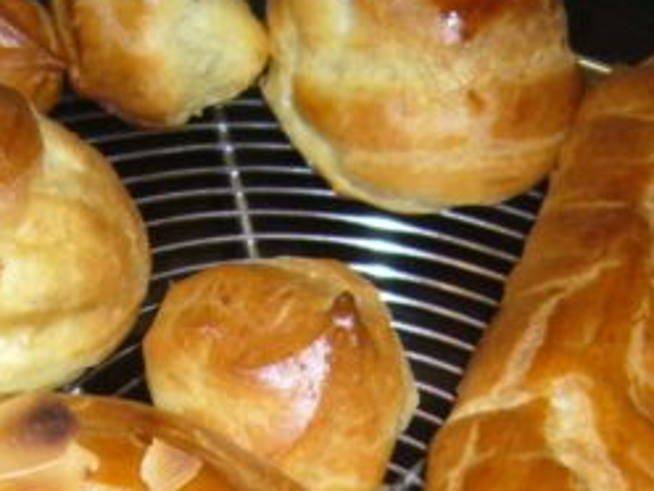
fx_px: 2022
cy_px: 630
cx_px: 277
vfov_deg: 13.4
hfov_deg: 18.4
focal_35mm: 107
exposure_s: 1/60
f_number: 2.8
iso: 80
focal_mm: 5.8
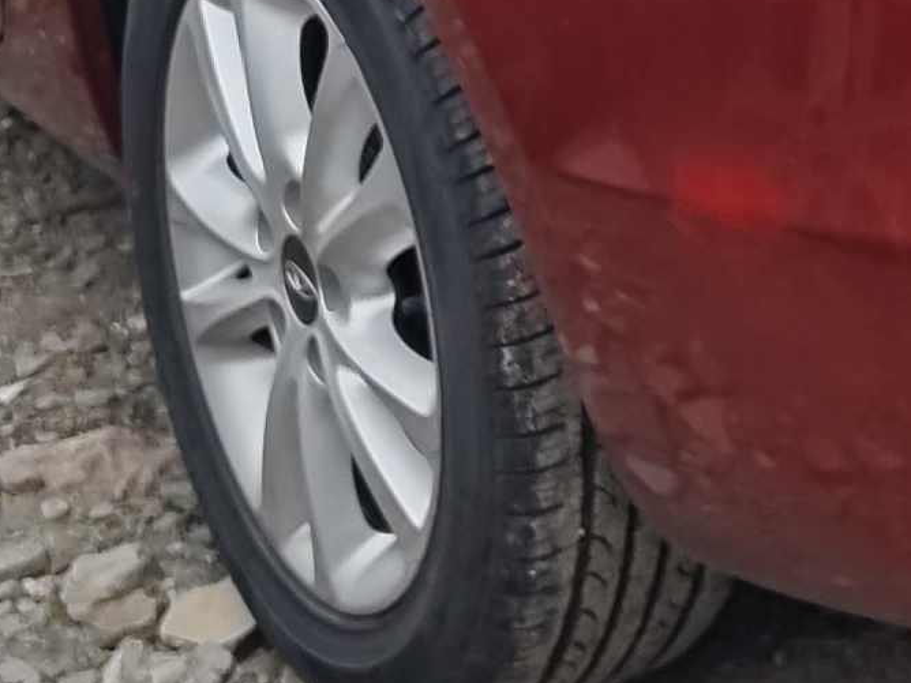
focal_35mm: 141
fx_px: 3711
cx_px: 1169
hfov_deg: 13.5
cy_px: -423
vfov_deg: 10.1
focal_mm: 5.56
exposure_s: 1/829
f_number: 1.88
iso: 71
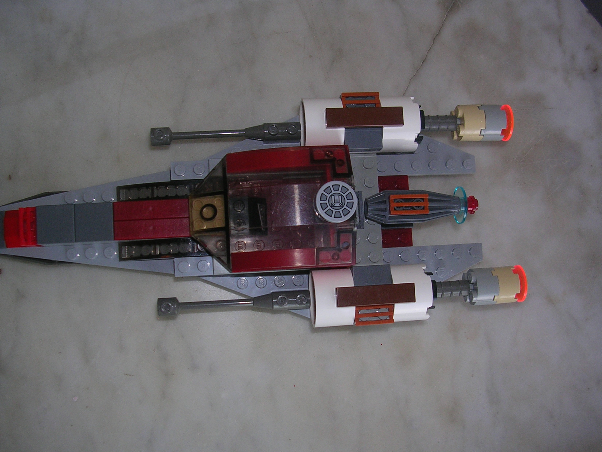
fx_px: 678
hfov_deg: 47.9
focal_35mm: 39
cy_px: 231
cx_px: 300
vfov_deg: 36.8
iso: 50
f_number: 2.8
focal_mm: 5.8
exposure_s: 1/60.1
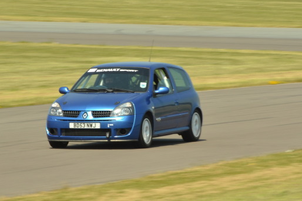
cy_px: 116
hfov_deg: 4.6
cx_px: 122
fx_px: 3759
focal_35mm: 448
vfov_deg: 3.1
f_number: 20
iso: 200
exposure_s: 1/100
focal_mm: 150
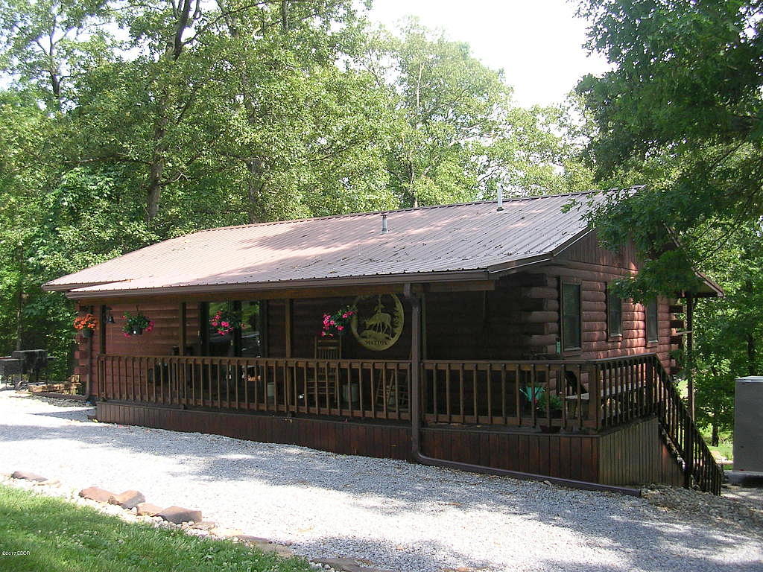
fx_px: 838
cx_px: 382
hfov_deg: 49.0
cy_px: 286
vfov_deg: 37.7
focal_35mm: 38
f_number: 2.8
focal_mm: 5.8
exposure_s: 1/254
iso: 50
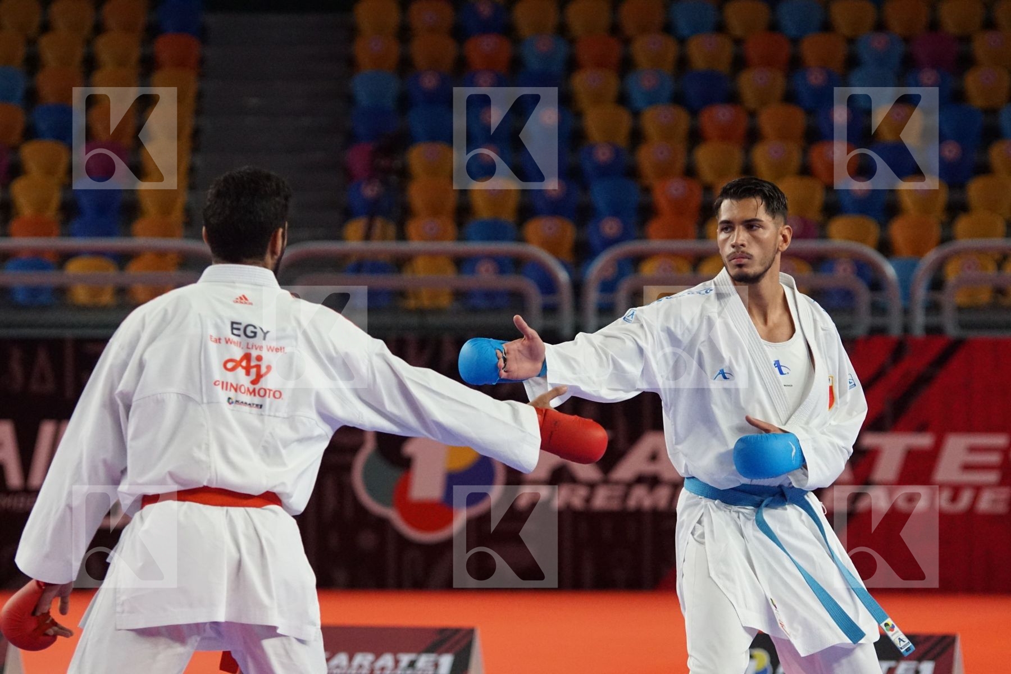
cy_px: 337
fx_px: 5686
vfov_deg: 6.8
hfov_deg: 10.2
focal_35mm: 202
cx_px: 506
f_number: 2.8
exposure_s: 1/2000
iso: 3200
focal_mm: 135
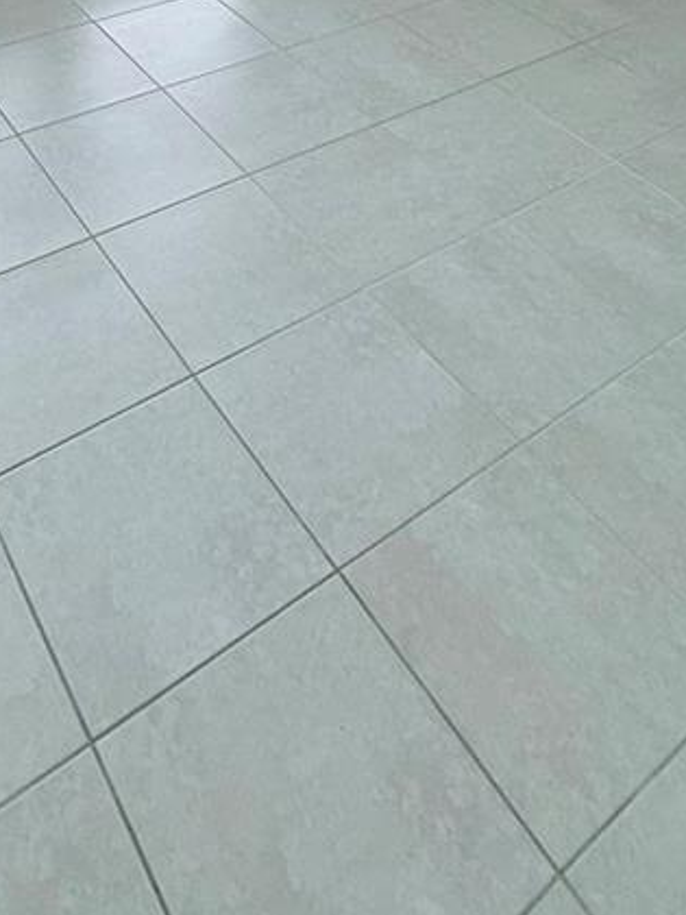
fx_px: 1057
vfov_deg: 33.0
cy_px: -305
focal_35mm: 40
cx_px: 222
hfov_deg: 35.6
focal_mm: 2.22
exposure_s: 1/120
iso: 64
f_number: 2.2
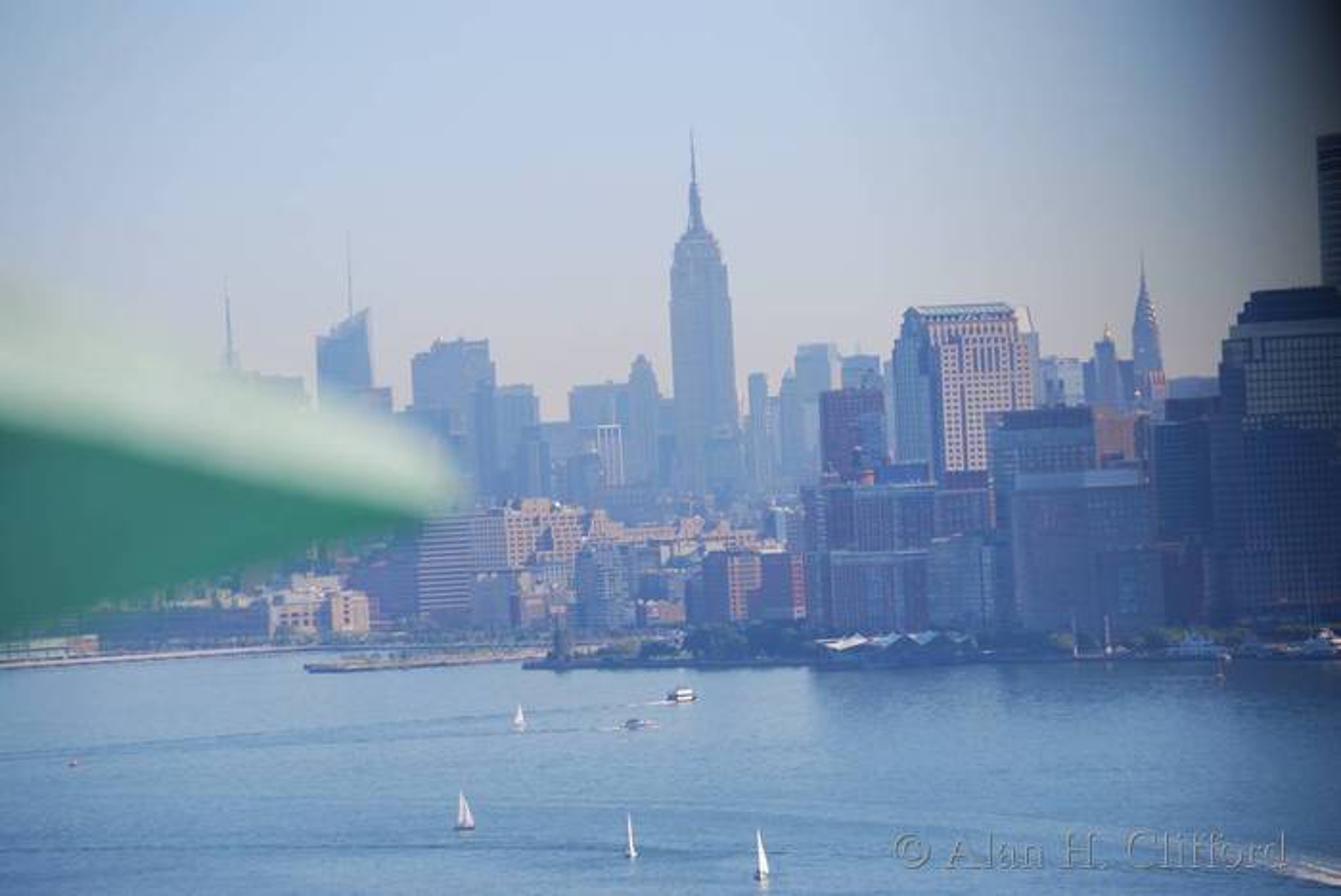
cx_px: 670
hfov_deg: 10.2
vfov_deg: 6.8
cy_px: 448
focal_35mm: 202
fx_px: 7549
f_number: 5.6
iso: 100
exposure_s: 1/400
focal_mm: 135
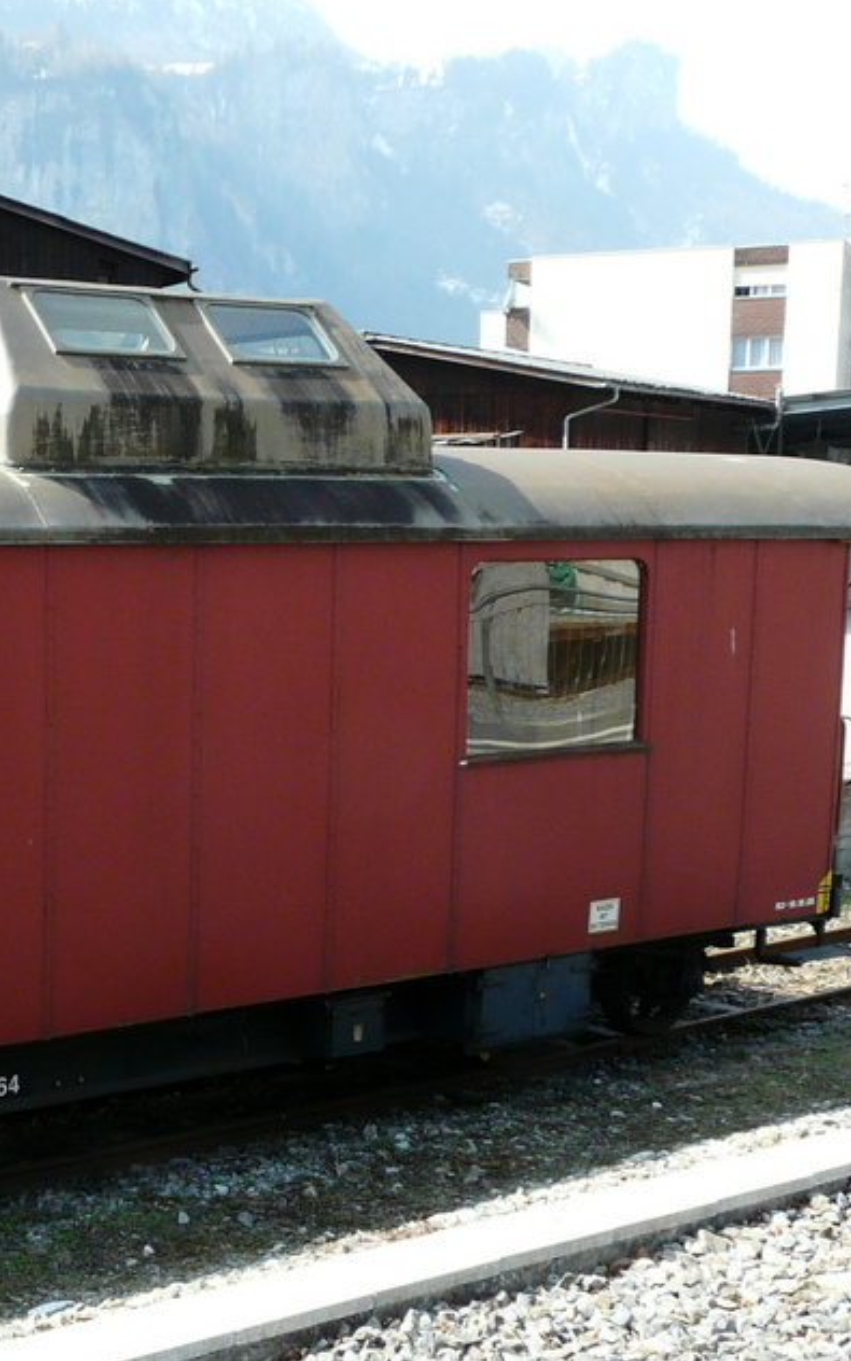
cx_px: -80
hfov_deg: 23.4
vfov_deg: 38.8
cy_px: 797
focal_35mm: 52
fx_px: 1930
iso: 100
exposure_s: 1/200
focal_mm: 5.1
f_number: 4.5
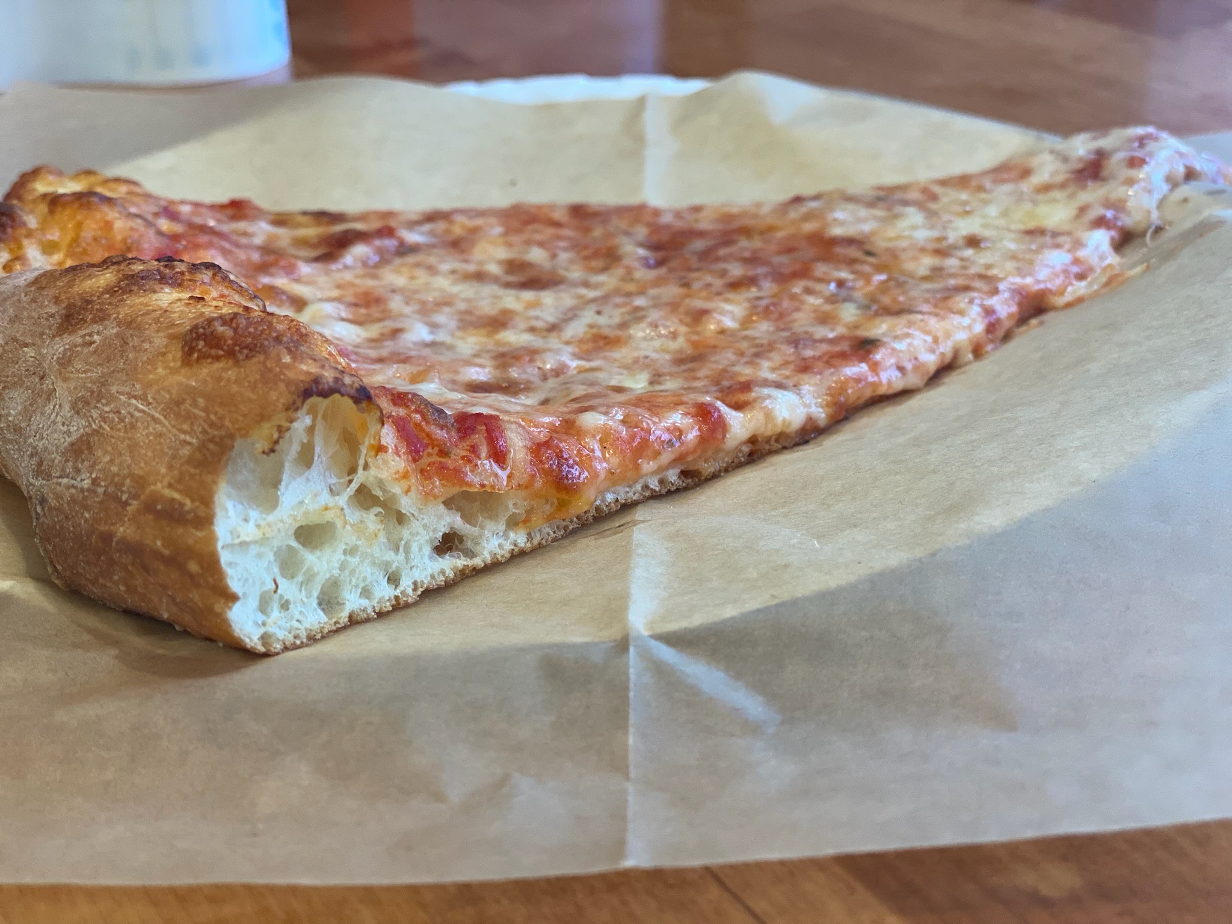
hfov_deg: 36.8
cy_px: 462
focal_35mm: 52
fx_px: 1851
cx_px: 616
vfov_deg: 28.0
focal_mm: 6
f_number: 2
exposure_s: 1/120
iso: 125
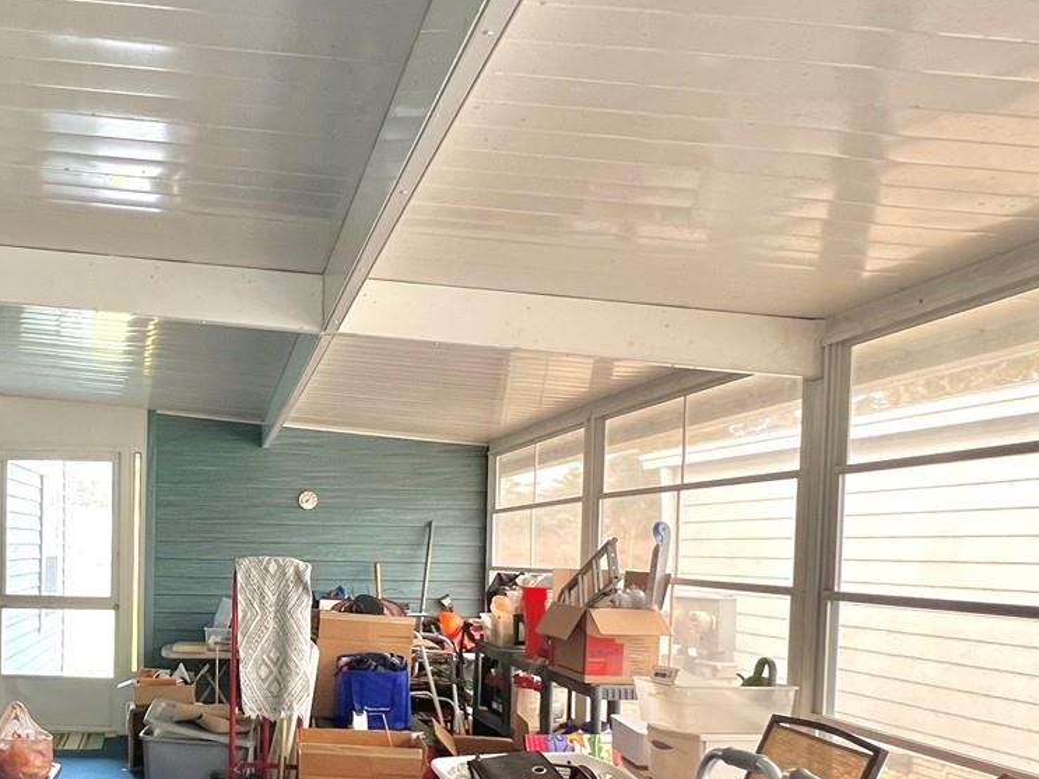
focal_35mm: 28
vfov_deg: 48.0
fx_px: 840
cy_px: 578
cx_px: 197
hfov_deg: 58.3
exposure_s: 1/60
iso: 250
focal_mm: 1.57
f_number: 1.8
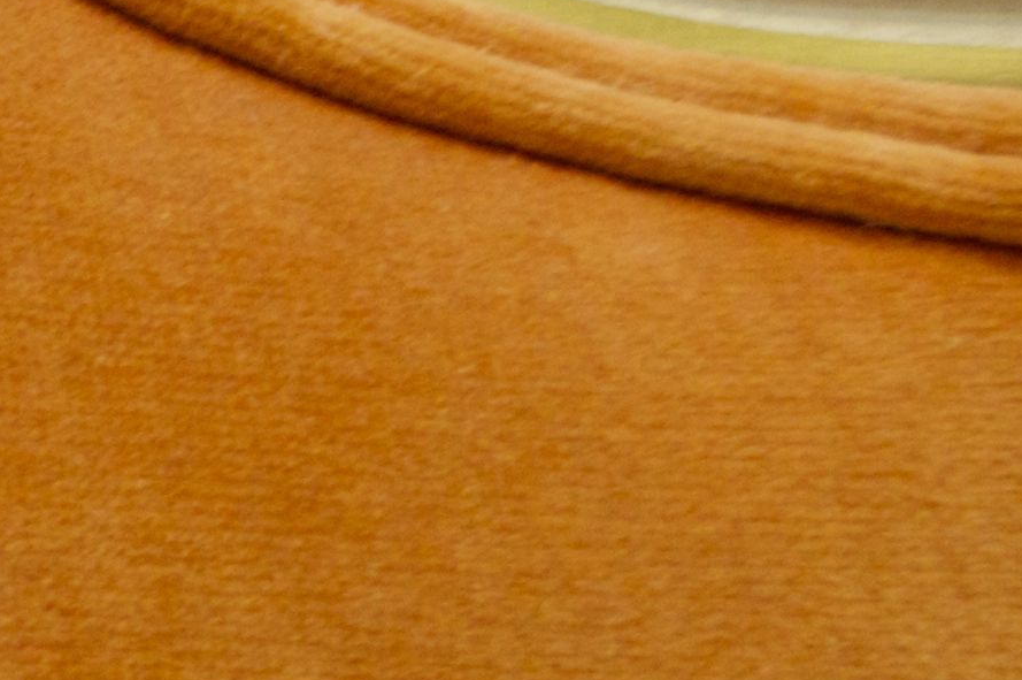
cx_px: -1086
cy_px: 834
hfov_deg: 6.2
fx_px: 9218
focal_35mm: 325
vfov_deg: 4.2
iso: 400
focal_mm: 32
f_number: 4.8
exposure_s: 1/25
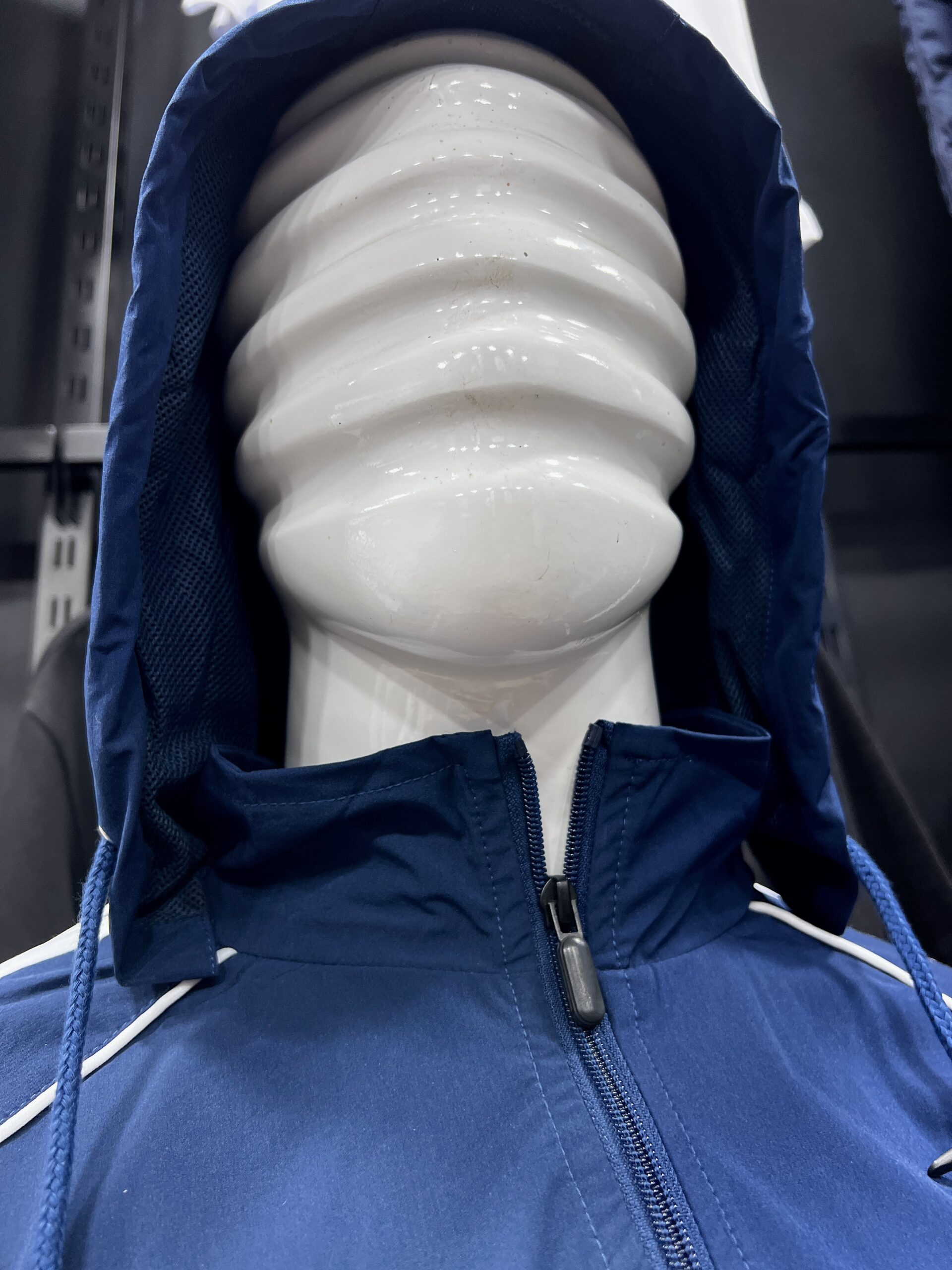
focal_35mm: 26
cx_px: 476
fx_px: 953
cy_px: 635
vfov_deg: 67.3
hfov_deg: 53.1
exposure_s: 1/121
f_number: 1.5
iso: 100
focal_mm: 5.7
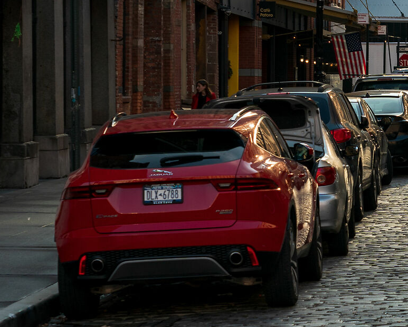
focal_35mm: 201
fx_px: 2428
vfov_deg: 7.7
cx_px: 503
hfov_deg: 9.5
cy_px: 86
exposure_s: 1/160
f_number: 7.1
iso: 100
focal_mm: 69
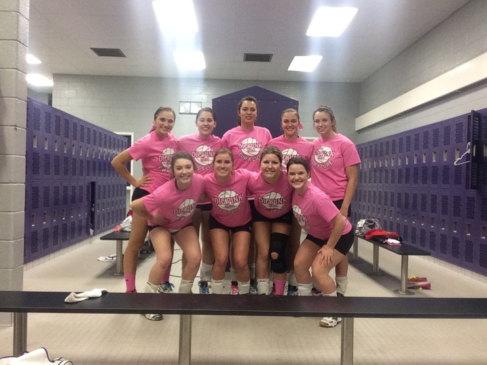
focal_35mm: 31
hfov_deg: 58.4
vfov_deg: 45.4
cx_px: 244
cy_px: 182
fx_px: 436
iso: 320
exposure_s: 1/30
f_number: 2.4
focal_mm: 2.15
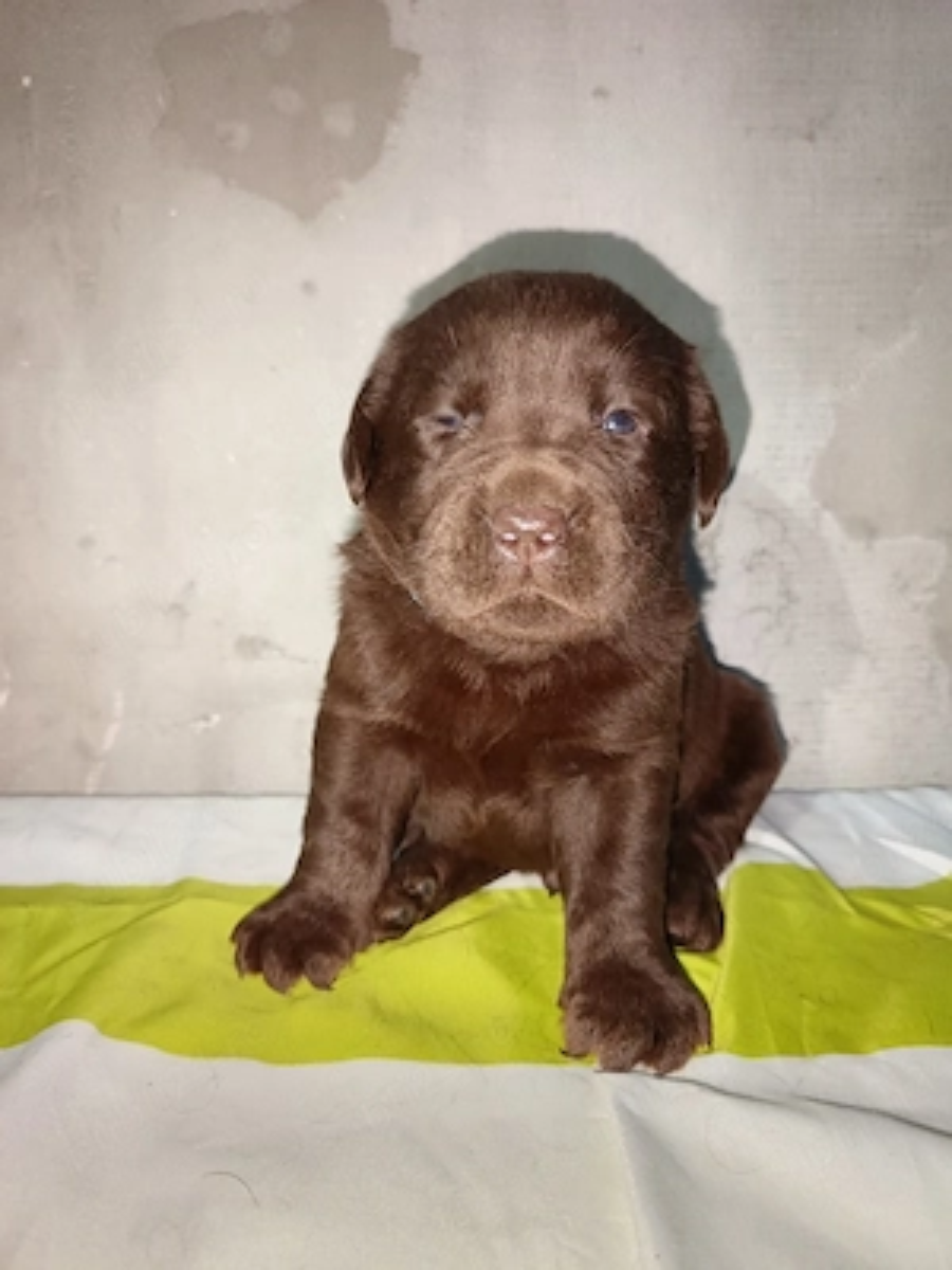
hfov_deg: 56.8
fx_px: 880
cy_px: 635
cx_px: 476
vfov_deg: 71.6
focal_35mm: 24
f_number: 1.75
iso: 1545
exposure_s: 1/25.1
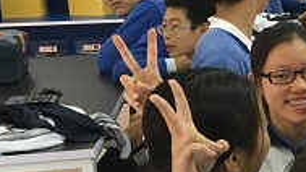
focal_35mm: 117
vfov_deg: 10.3
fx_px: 949
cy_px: 124
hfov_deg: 15.9
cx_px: 526
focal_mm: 4.15
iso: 125
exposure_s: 1/33
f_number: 2.2
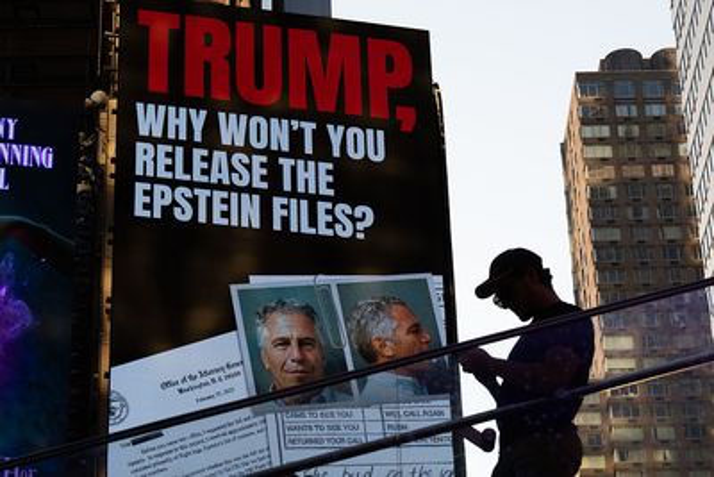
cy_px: 238
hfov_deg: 19.8
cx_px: 357
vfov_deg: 13.3
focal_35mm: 103
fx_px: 2043
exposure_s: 1/500
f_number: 11
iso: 800
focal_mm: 103
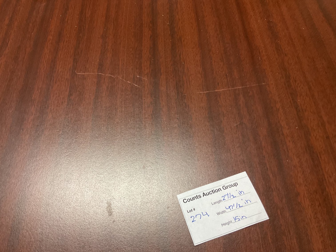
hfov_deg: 61.7
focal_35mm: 29
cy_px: 126
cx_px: 168
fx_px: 282
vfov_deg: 48.2
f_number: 1.8
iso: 160
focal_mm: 3
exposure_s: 1/60
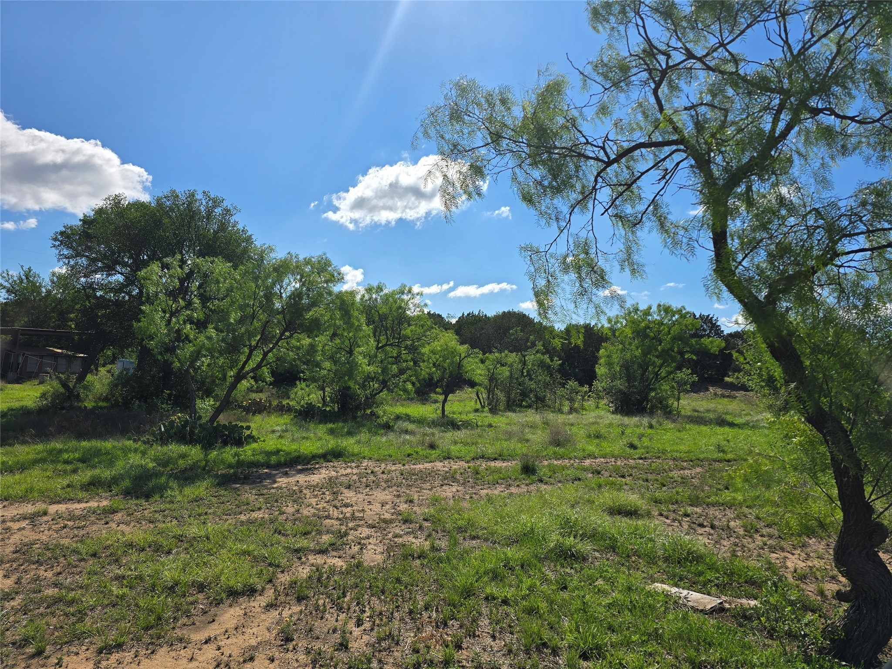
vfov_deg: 58.9
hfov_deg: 73.9
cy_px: 334
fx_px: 593
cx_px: 446
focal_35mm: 23
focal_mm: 6.3
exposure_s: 1/1293
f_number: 1.7
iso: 12
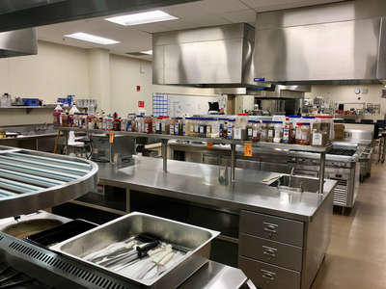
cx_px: 193
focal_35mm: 29
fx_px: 323
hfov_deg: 61.7
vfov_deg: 48.2
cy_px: 144
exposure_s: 1/30
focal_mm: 4.15
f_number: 2.2
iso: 32
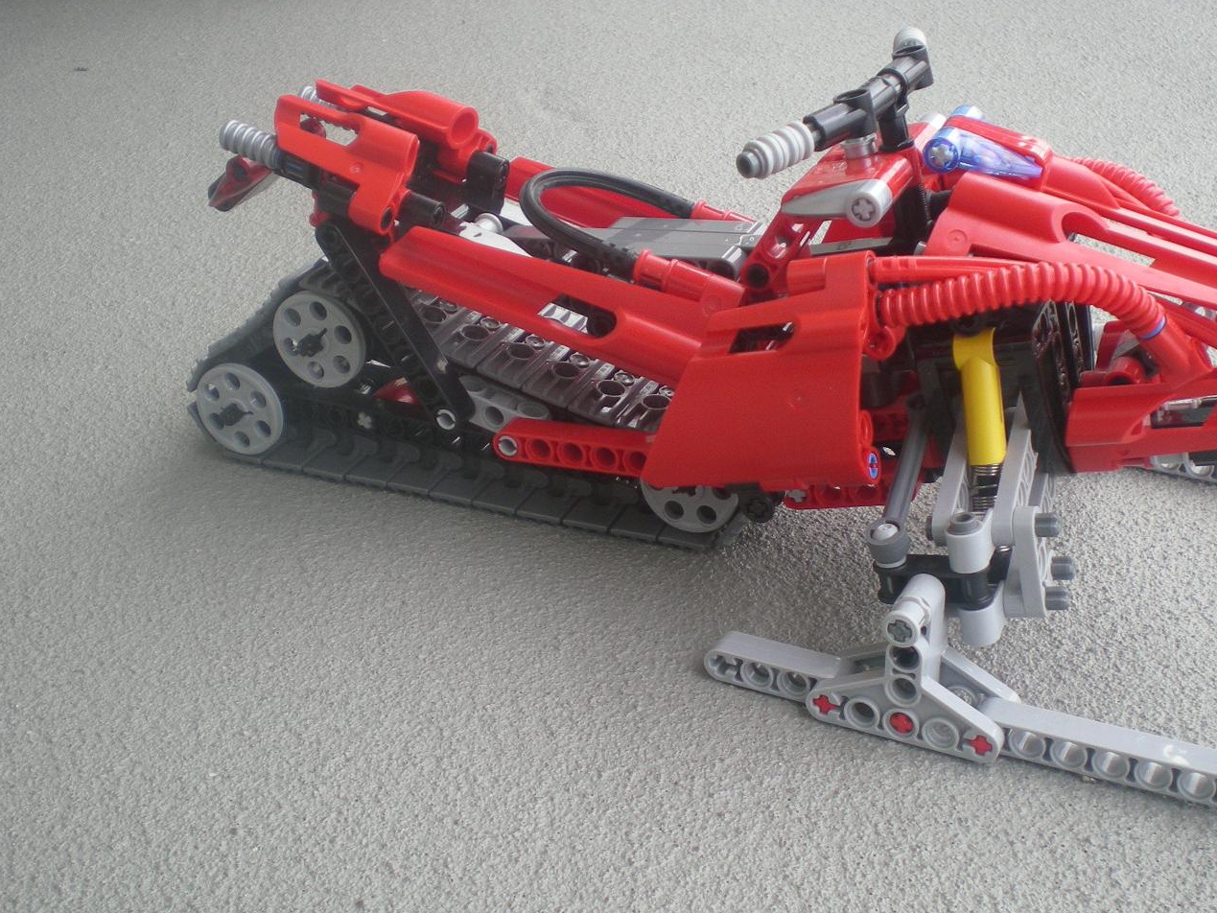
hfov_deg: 41.1
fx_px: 1617
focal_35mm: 46
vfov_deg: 31.5
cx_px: 702
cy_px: 497
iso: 66
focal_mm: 6.3
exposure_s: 1/57.1
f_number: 3.1
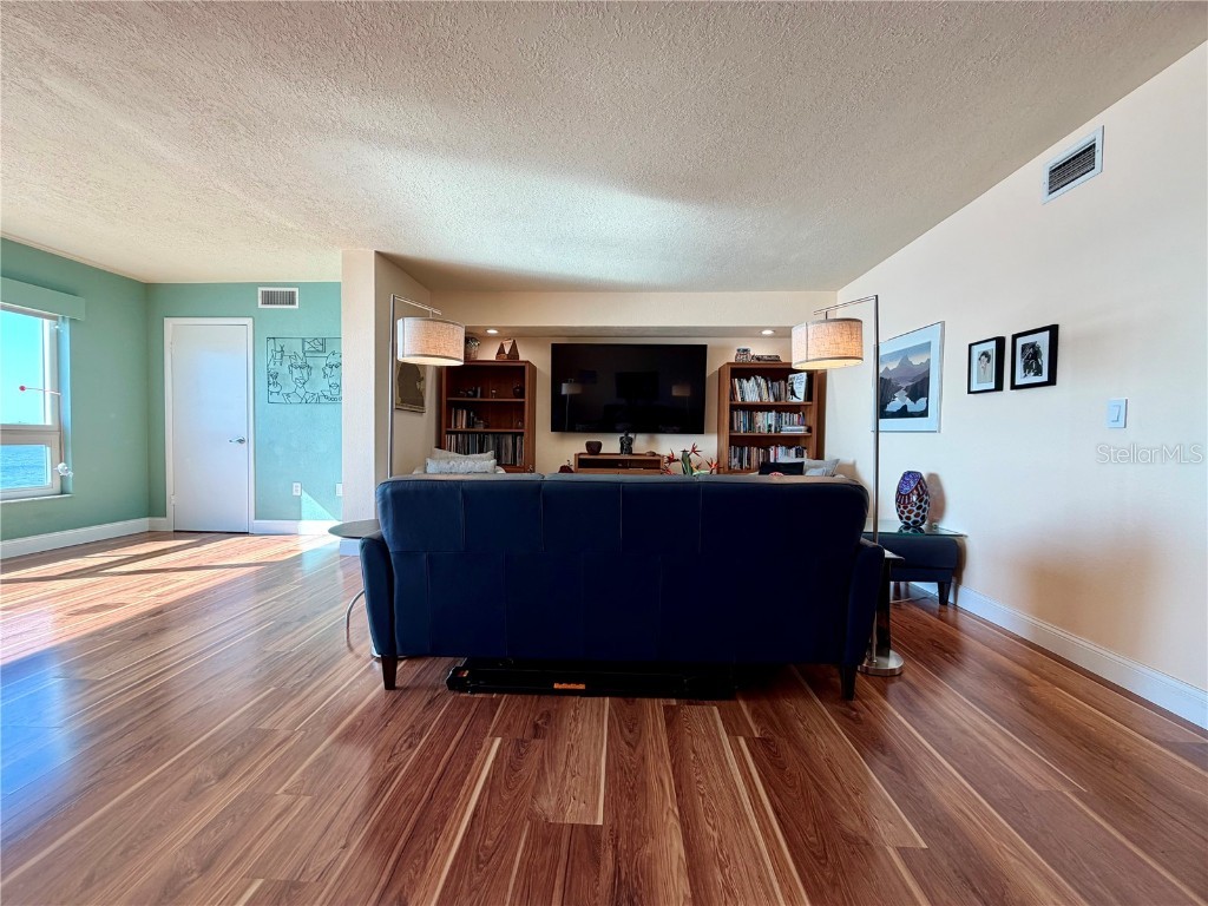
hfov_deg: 102.1
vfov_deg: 85.7
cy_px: 453
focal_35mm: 14
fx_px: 489
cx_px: 604
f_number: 2.2
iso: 80
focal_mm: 2.22
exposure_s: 1/120
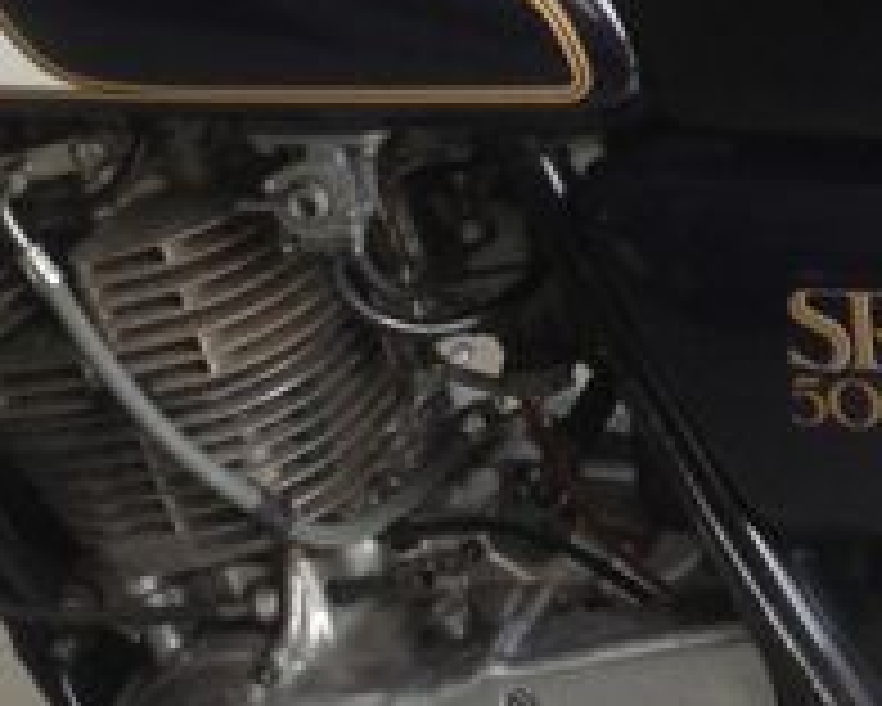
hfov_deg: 11.7
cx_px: 806
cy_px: 139
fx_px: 4283
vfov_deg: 9.4
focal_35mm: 164
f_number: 2.4
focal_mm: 4.12
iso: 50
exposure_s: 1/60
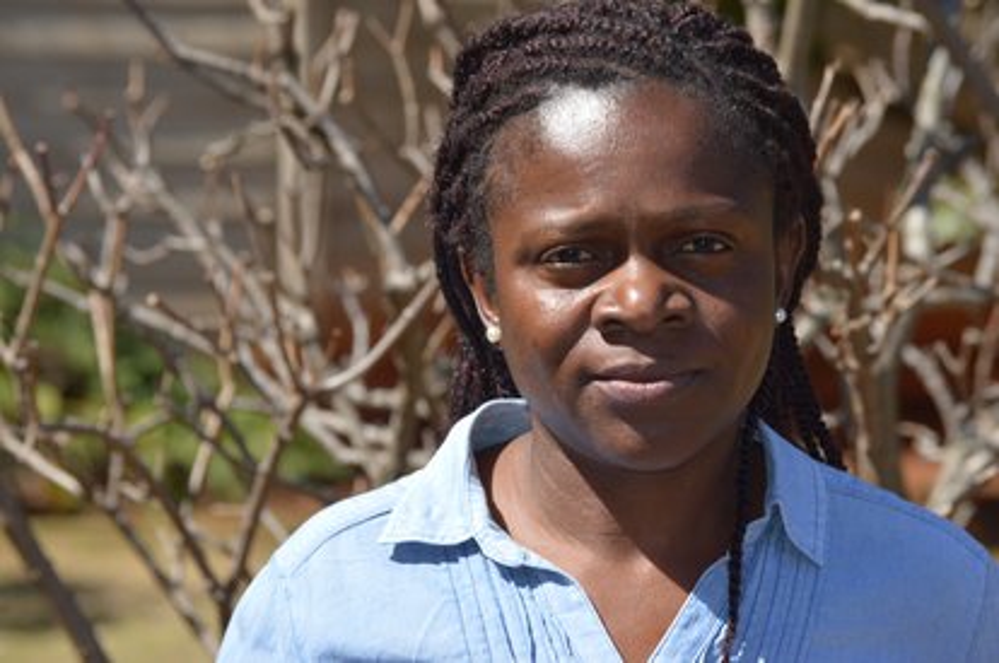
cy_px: 332
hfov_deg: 11.4
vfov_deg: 7.6
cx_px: 500
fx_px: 4989
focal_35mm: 180
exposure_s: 1/200
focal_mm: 120
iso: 100
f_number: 8
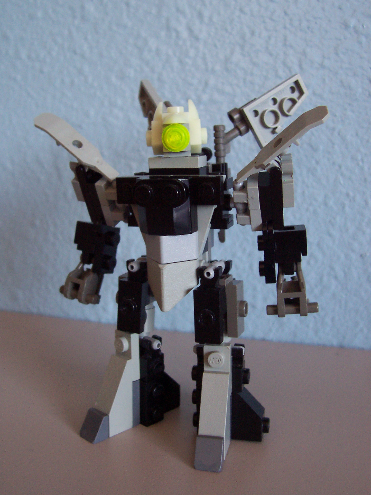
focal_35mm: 37
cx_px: 186
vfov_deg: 50.1
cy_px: 248
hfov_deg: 38.7
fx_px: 529
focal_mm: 5.6
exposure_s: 1/20
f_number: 2.8
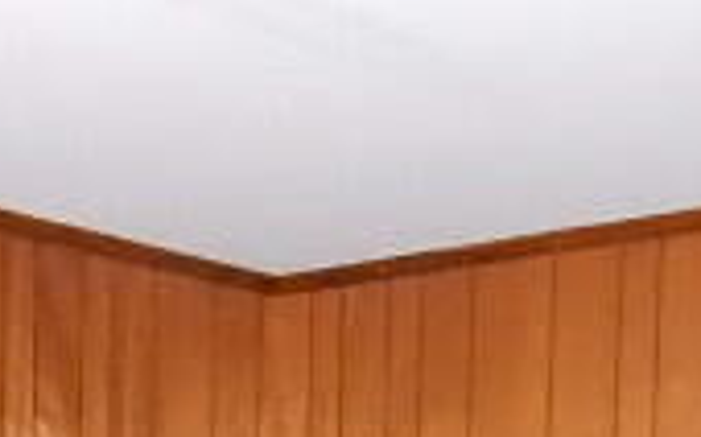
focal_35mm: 100
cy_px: 787
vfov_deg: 12.0
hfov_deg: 20.6
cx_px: 132
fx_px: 1909
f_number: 3.7
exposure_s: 1/30
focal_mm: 4.5
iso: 1600
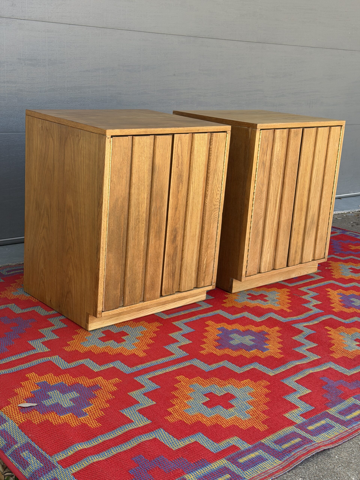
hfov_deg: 30.3
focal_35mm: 48
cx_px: 180
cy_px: 240
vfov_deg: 39.7
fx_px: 666
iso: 64
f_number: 1.78
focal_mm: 6.76
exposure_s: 1/273
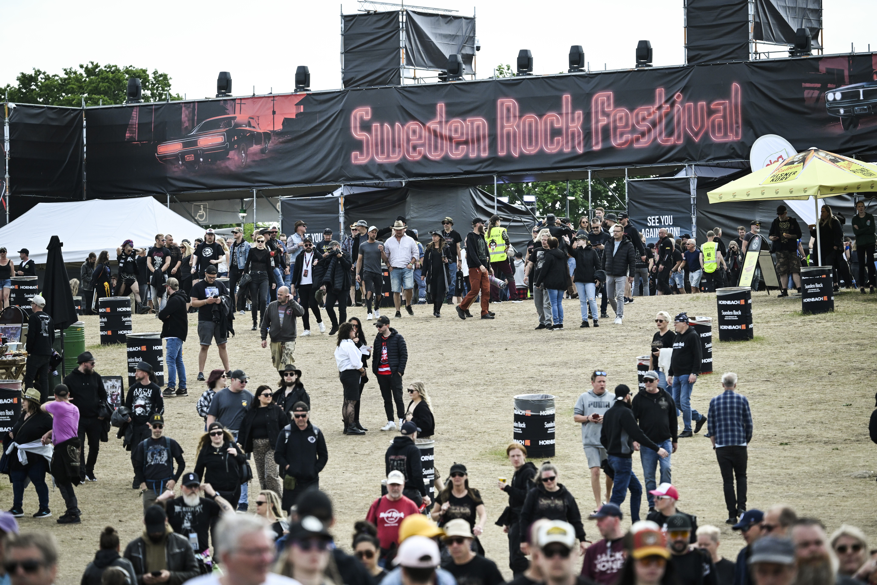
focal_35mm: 240
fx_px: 5846
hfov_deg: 8.6
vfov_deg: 5.7
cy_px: 292
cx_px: 438
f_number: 5.6
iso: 640
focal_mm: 240
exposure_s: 1/1600
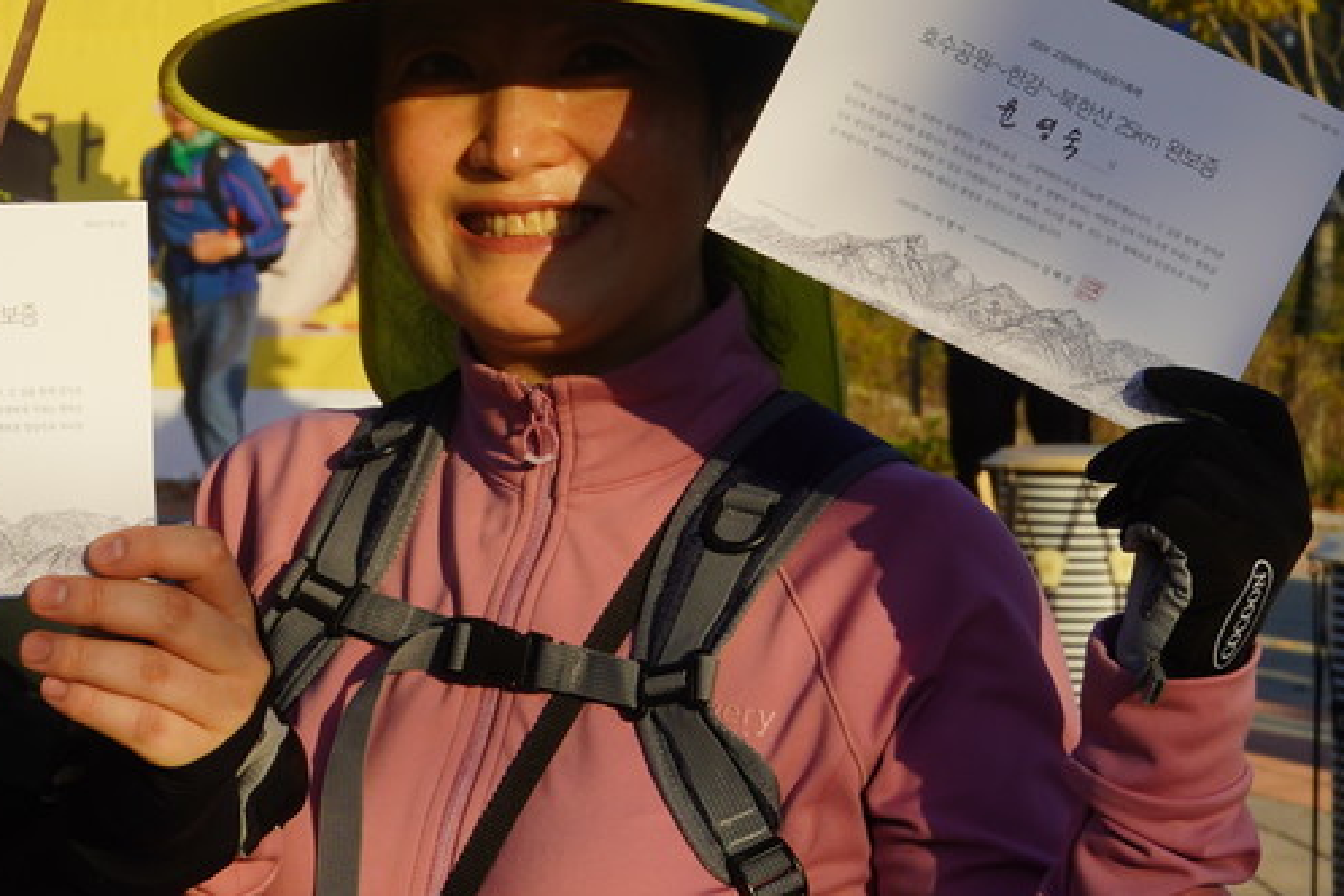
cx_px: -127
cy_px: 4
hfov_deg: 13.4
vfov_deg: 9.1
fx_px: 5610
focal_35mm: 150
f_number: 11
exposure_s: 1/160
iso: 100
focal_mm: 39
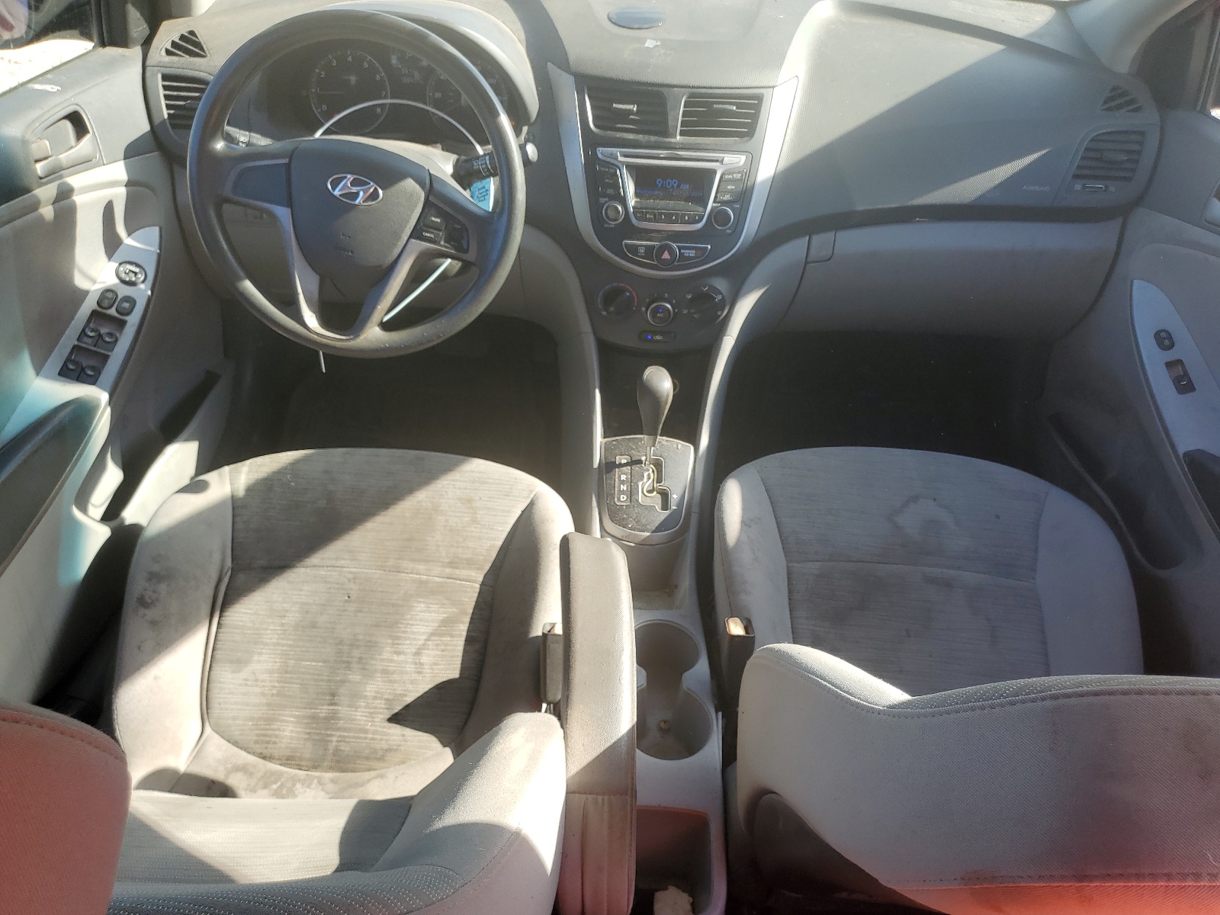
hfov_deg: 67.3
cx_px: 610
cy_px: 458
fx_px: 916
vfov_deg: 53.1
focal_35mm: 26
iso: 50
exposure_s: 1/417
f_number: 1.5
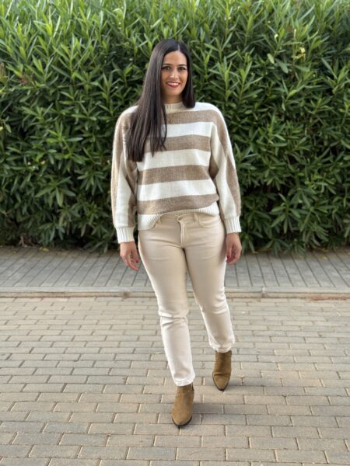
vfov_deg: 39.7
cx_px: 175
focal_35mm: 48
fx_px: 647
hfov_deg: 30.3
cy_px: 233
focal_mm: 6.76
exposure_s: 1/315
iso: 64
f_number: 1.78
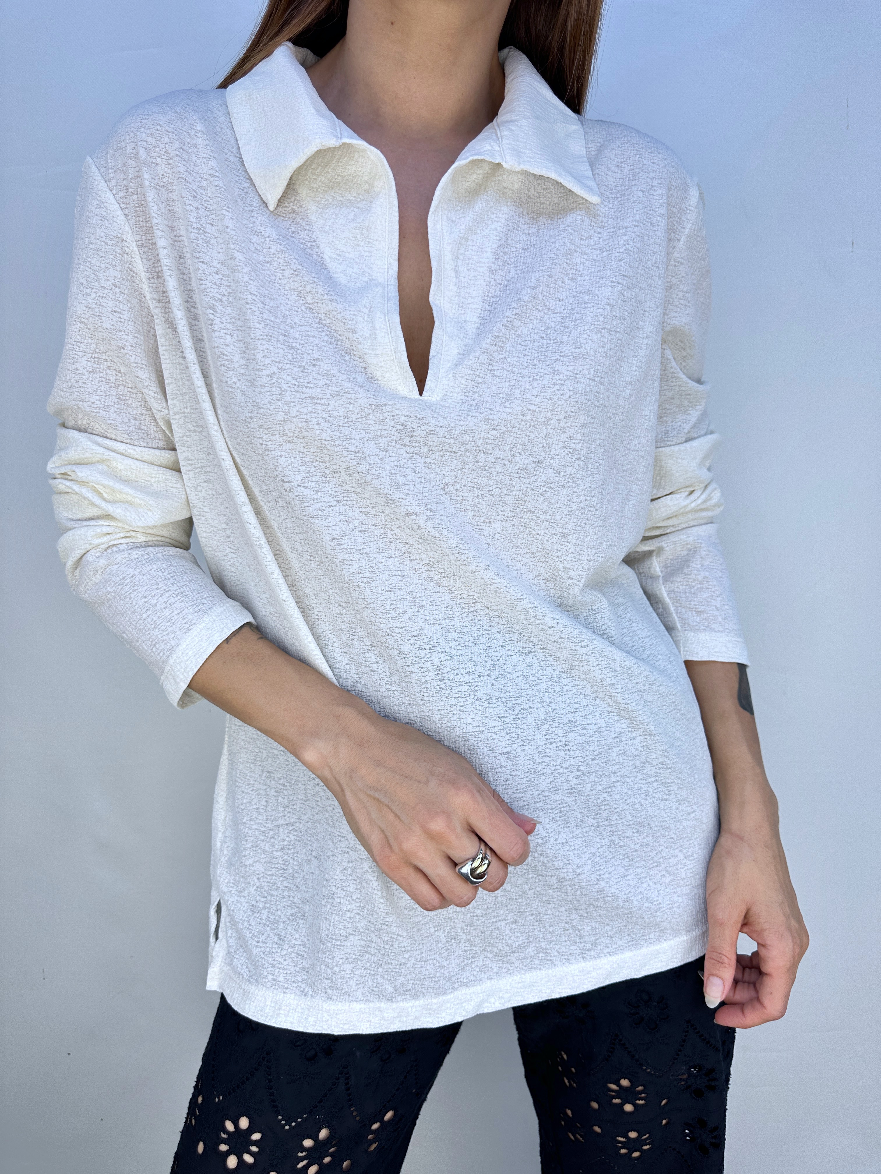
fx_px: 814
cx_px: 440
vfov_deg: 71.6
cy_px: 587
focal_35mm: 24
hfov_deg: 56.8
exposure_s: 1/452
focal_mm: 6.86
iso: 80
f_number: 1.78
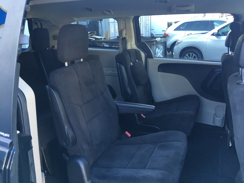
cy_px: 92
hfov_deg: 61.7
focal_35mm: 29
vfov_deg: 48.2
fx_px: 204
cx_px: 122
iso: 40
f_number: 2.2
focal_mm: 4.15
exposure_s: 1/30
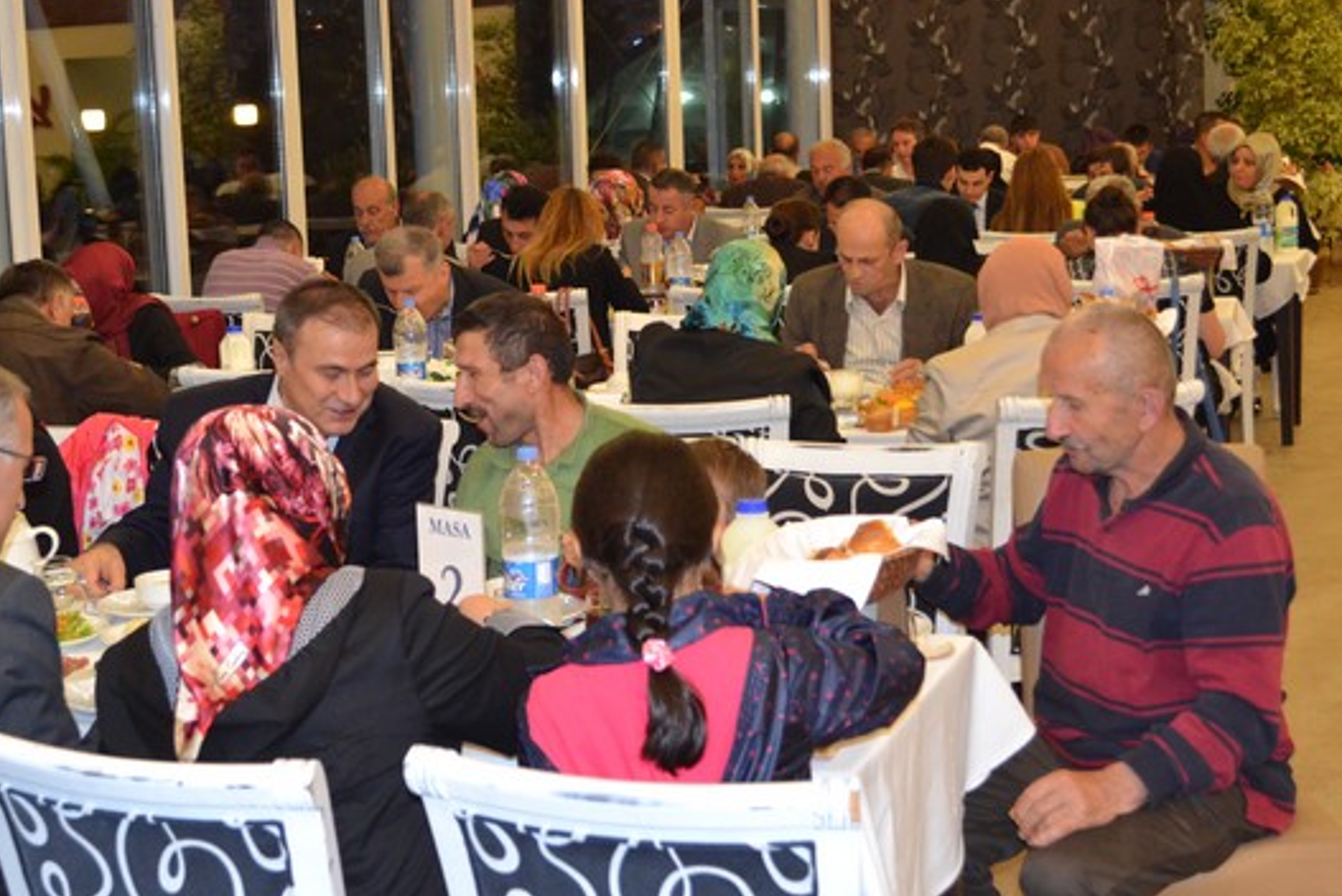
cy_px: 414
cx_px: 499
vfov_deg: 22.3
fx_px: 2275
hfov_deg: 32.7
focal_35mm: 61
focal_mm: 32
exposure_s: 1/60
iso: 2000
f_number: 4.8
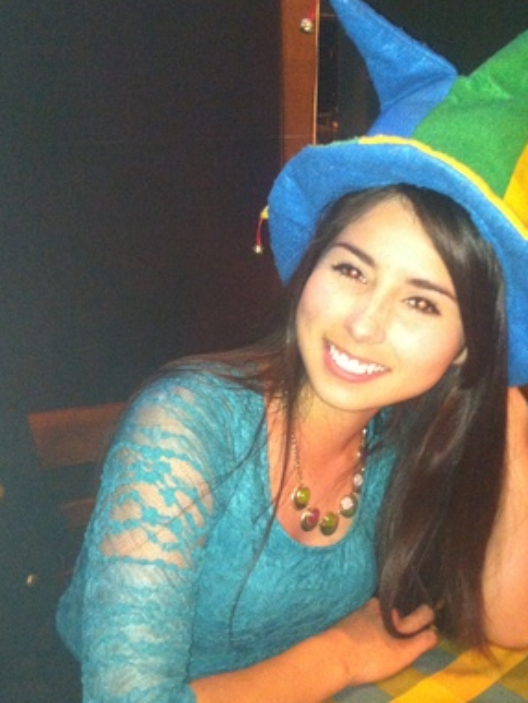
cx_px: 278
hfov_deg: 32.9
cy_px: 358
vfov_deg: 42.9
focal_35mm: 44
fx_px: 894
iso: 640
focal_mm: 3.85
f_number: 2.8
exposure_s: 1/15
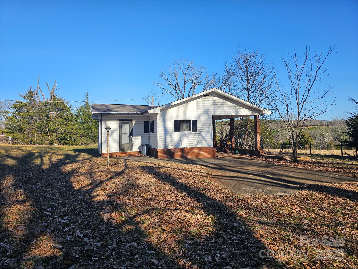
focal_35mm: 23
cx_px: 179
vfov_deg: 58.9
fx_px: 238
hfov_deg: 73.9
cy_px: 134
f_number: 1.7
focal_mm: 6.3
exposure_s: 1/686
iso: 10
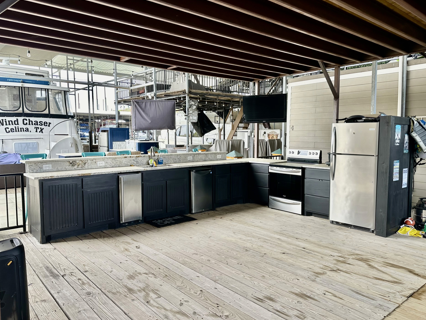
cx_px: 212
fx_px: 320
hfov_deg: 67.3
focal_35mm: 26
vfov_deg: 53.1
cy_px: 156
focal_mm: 6.86
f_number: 1.78
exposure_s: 1/370
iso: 80
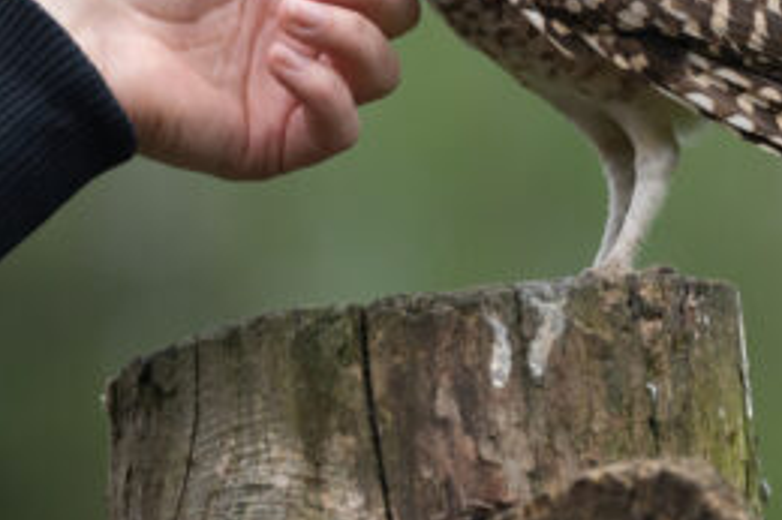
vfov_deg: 2.5
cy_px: 123
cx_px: 586
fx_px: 12026
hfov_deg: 3.7
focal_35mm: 554
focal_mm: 240
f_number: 5
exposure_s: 1/2000
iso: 1100
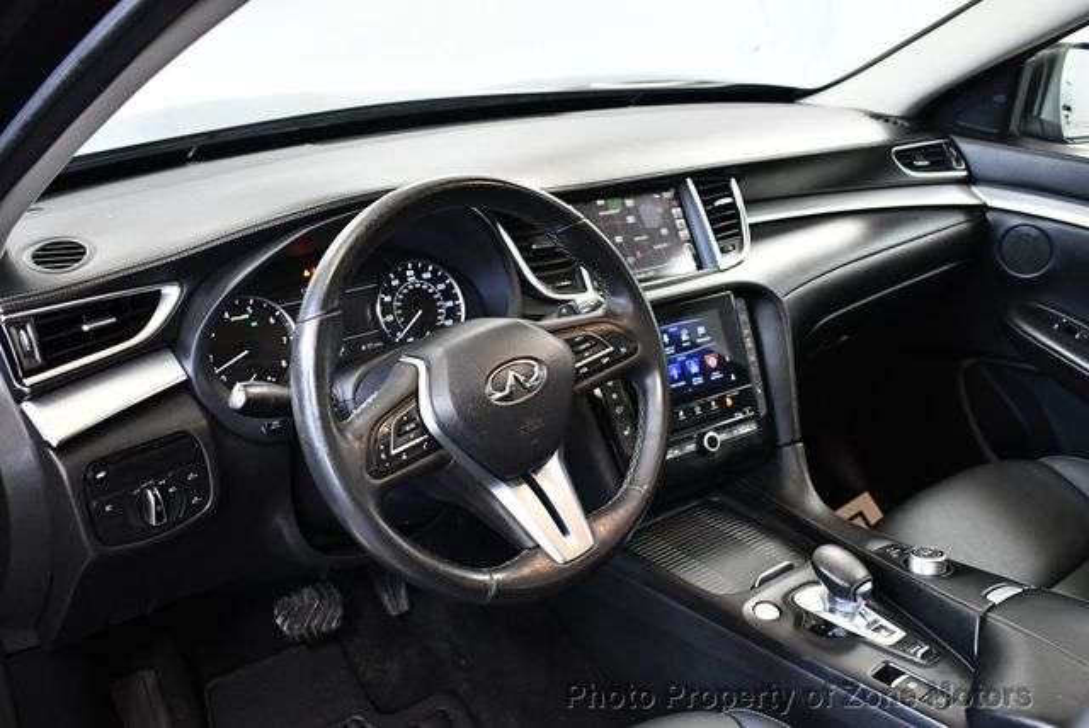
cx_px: 544
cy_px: 364
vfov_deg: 36.9
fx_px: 1090
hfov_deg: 53.1
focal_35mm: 36
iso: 3200
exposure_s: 1/100
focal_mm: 18
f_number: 3.5
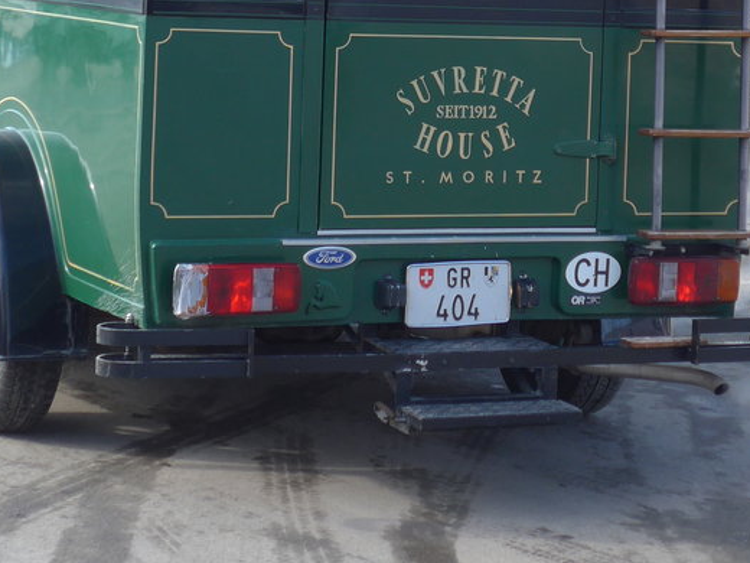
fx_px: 2752
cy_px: -46
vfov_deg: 11.5
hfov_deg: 15.5
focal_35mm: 127
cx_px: 412
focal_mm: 11.3
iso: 100
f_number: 3.4
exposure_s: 1/250
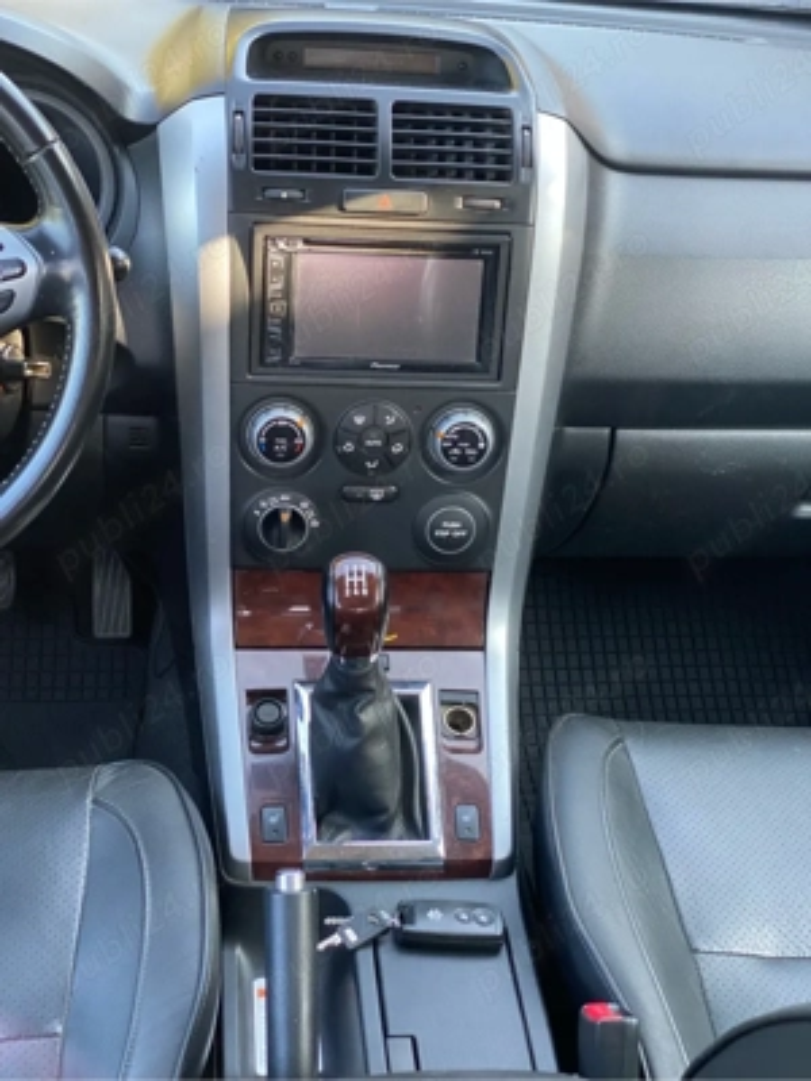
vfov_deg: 36.8
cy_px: 540
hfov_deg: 28.0
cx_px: 406
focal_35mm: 52
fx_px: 1624
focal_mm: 6
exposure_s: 1/122
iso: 250
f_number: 2
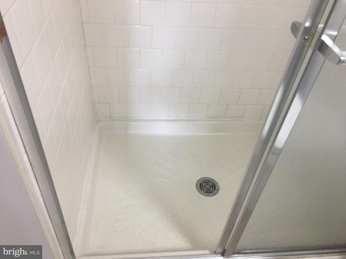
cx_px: 173
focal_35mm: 29
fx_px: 290
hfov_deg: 61.7
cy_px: 130
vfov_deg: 48.2
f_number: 2.2
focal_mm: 4.15
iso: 40
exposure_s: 1/17
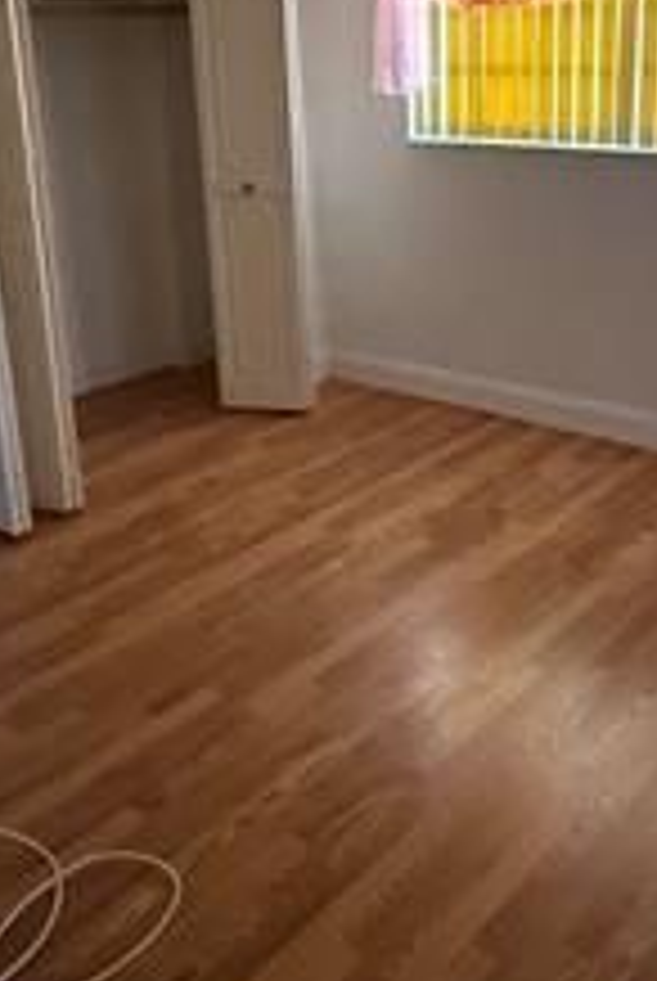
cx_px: 382
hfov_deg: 33.4
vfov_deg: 48.1
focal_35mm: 40
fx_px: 1091
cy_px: 382
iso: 1250
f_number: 2.2
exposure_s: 1/40
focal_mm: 2.22
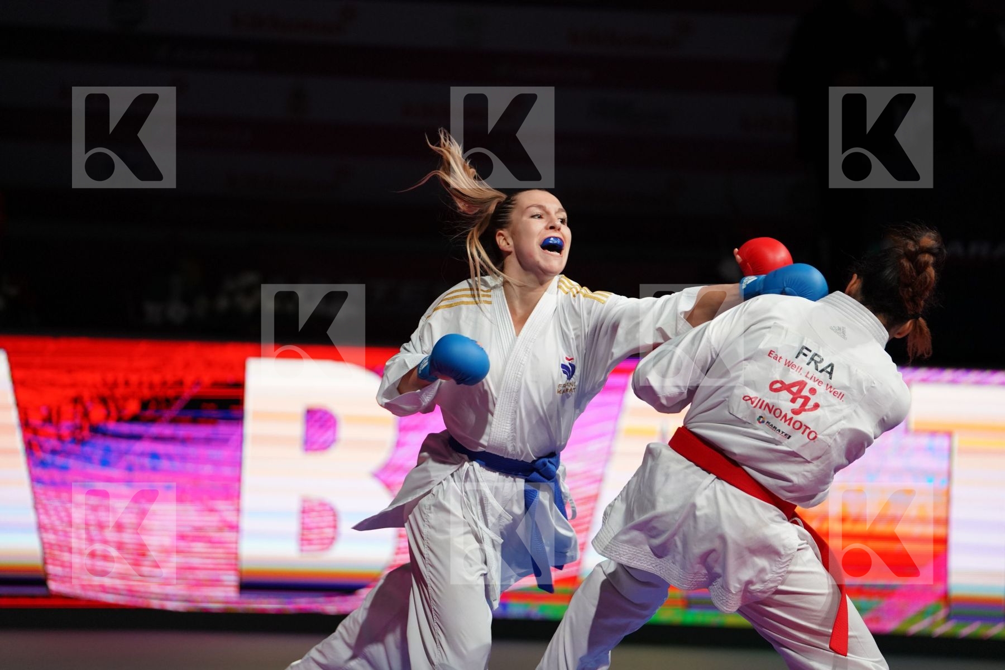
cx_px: 502
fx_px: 4913
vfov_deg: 7.8
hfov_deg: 11.7
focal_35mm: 176
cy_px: 335
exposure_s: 1/1000
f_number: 2.8
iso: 2000
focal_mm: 176
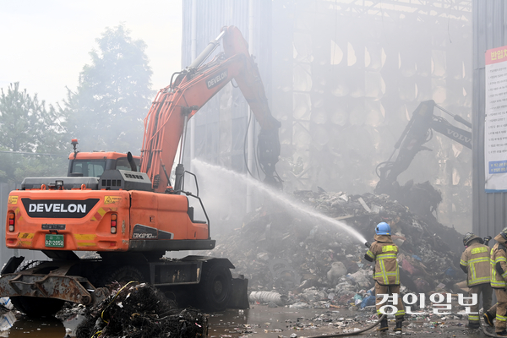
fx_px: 986
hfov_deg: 28.8
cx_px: 254
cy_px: 169
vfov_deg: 19.5
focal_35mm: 70
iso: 400
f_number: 11
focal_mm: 70
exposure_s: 1/250
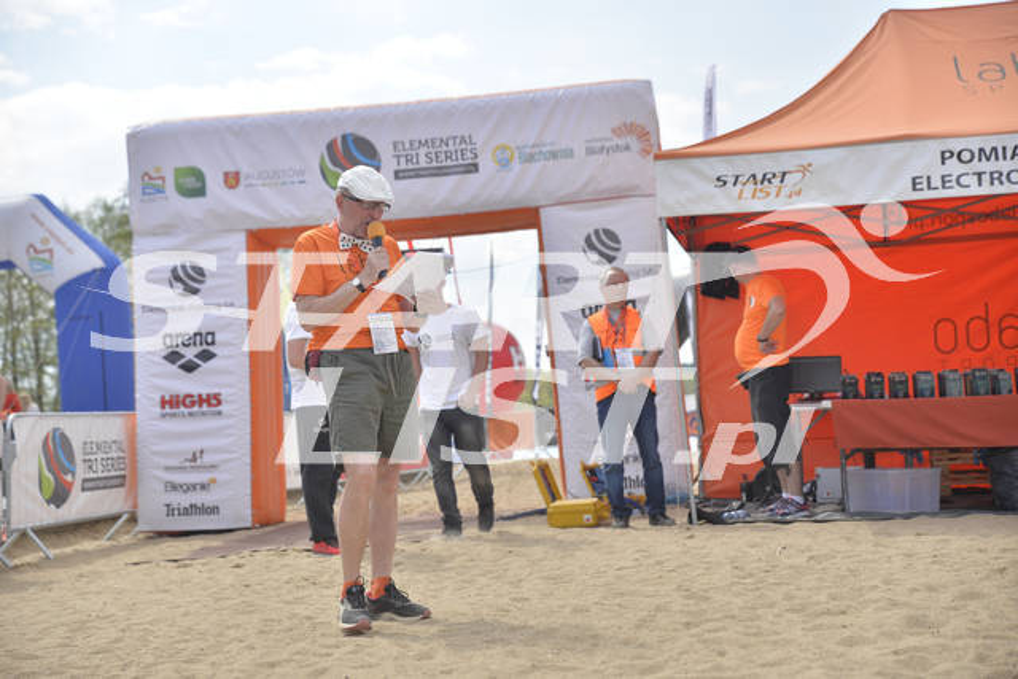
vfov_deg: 23.4
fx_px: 1640
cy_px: 340
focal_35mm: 58
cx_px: 509
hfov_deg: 34.5
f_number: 4
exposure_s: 1/2500
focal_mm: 58
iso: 200
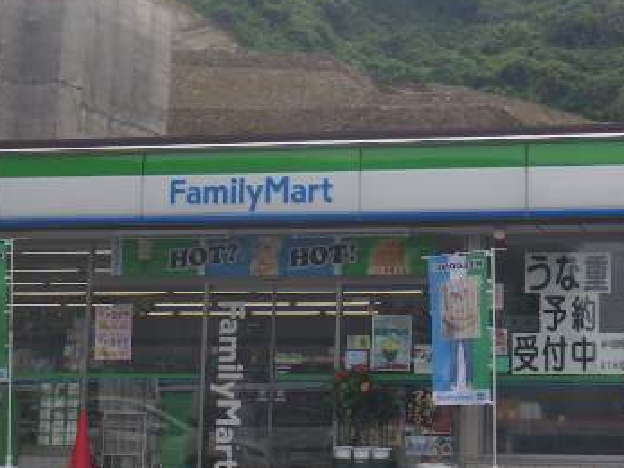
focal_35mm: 94
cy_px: 119
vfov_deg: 15.6
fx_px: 1694
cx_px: 421
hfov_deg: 20.8
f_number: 5.3
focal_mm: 9.1
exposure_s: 1/500
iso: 125
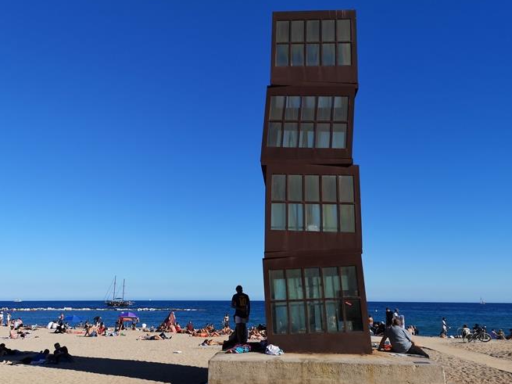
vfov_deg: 42.9
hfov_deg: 55.3
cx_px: 236
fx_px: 488
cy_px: 201
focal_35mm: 33
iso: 50
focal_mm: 3.95
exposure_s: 1/3155
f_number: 1.8
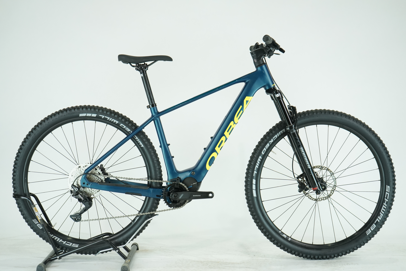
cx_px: 203
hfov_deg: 35.1
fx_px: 643
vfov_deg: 23.8
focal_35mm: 57
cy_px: 136
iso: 1600
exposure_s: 1/200
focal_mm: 57
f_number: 5.6
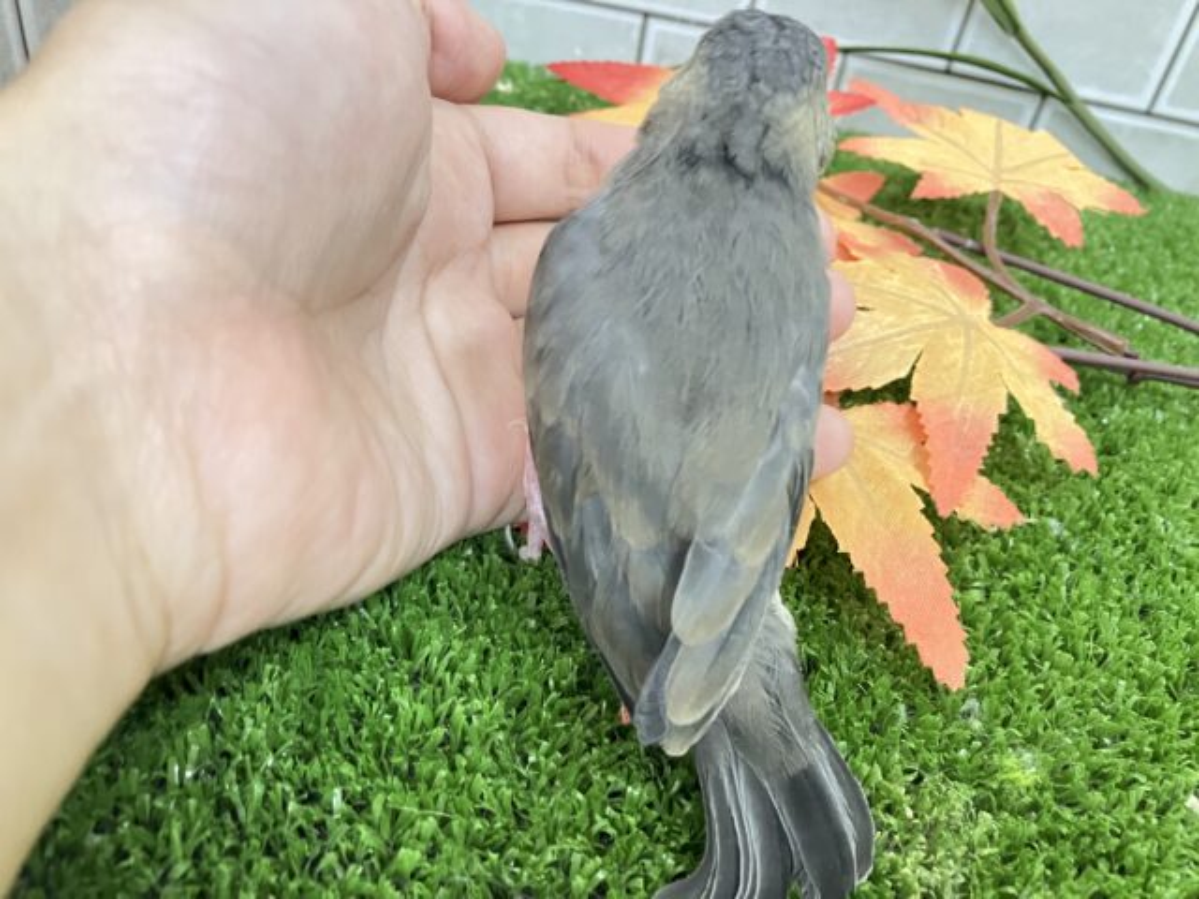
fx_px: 970
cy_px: 450
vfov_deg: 49.7
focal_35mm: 28
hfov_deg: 63.4
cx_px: 600
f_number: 1.8
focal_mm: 3.99
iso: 400
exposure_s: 1/33
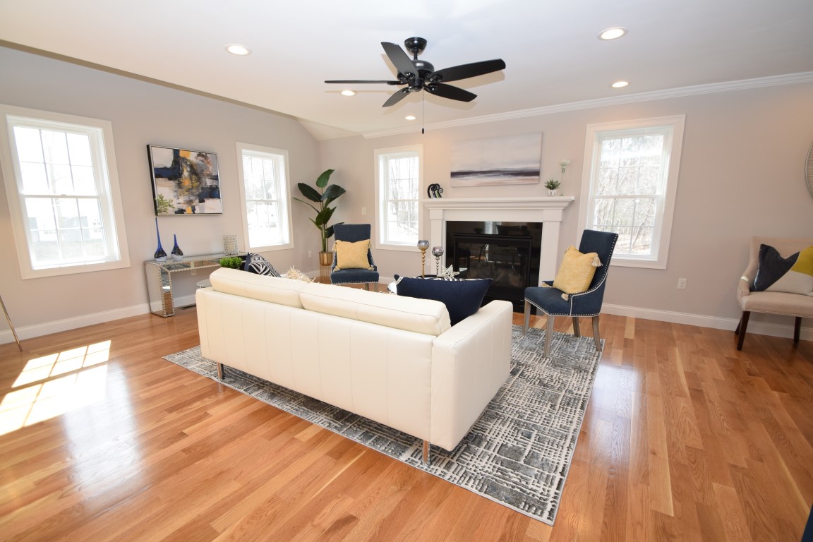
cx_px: 406
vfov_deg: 77.3
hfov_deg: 100.4
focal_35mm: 15
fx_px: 339
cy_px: 271
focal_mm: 10
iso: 500
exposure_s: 1/125
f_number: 5.6
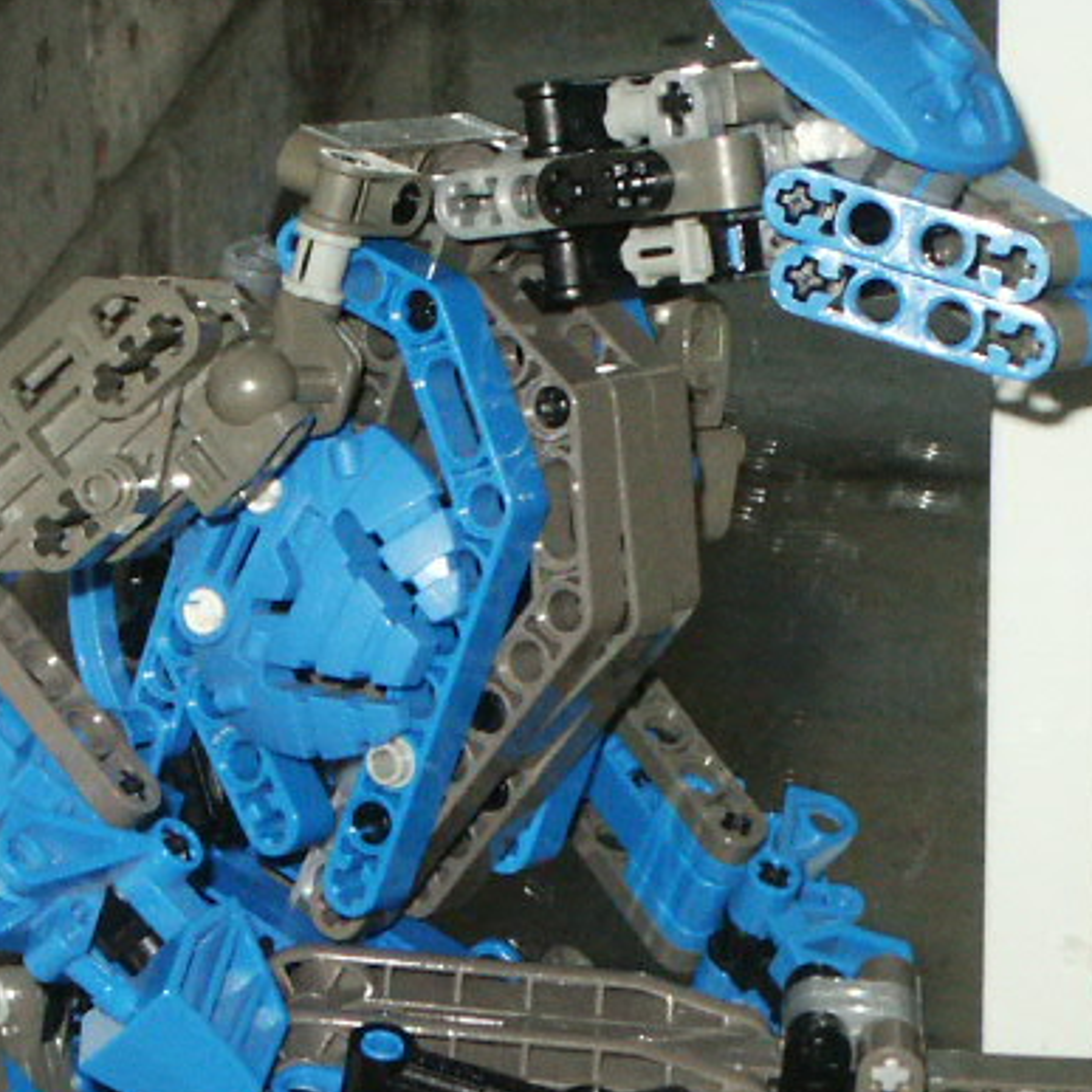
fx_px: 6567
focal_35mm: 184
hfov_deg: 9.5
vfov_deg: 9.4
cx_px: 793
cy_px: 1067
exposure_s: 1/60
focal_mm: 13.16
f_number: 8
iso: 200
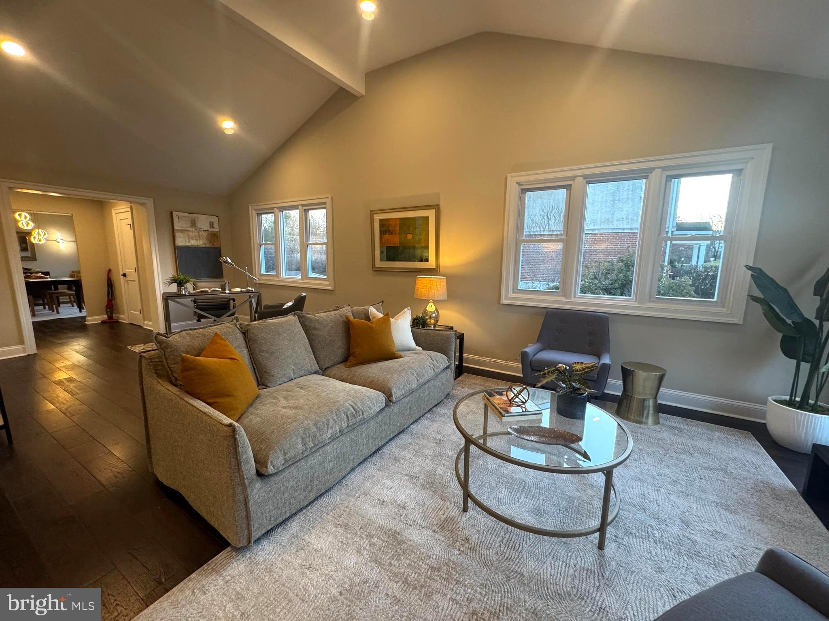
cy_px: 310
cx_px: 414
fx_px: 335
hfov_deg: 102.1
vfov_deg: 85.7
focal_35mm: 14
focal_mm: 2.22
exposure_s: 1/120
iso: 250
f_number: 2.2
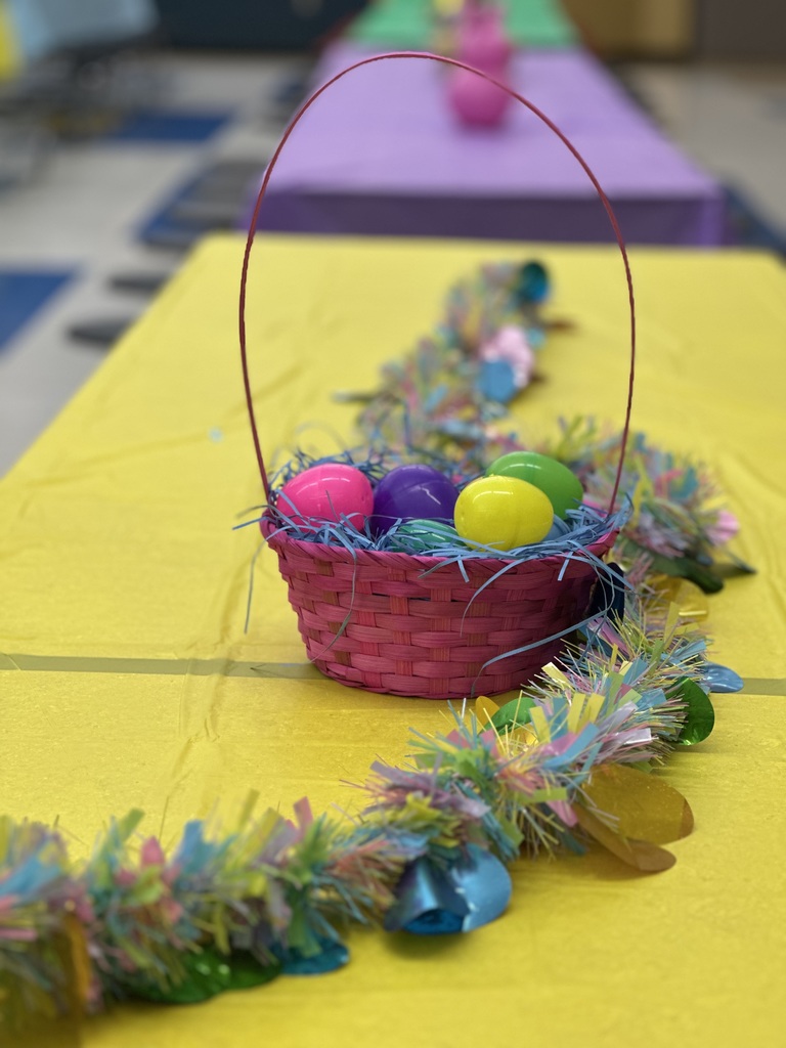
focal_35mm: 77
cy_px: 524
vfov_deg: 25.3
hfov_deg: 19.1
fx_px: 2331
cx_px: 393
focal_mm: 9
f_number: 2.8
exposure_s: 1/40
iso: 125
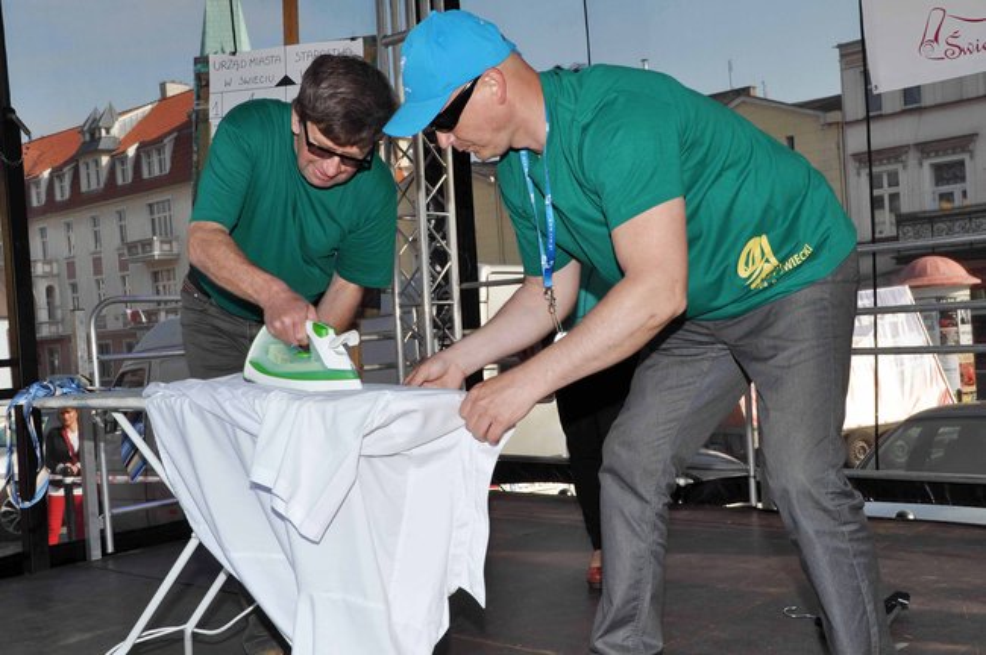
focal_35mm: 44
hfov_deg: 45.0
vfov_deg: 30.8
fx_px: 1190
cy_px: 328
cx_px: 493
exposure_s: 1/160
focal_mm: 29
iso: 250
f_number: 16
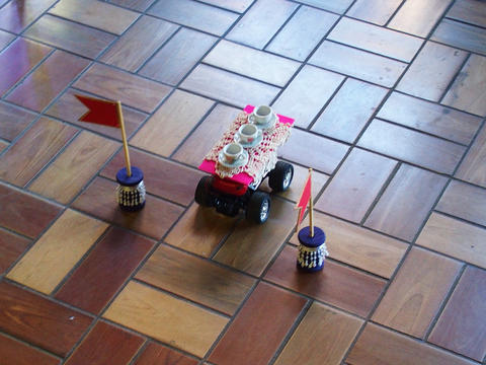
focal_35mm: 46
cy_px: 182
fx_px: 646
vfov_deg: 31.5
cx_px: 243
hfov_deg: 41.2
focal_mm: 9.8
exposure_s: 1/50
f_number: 2.8
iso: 400
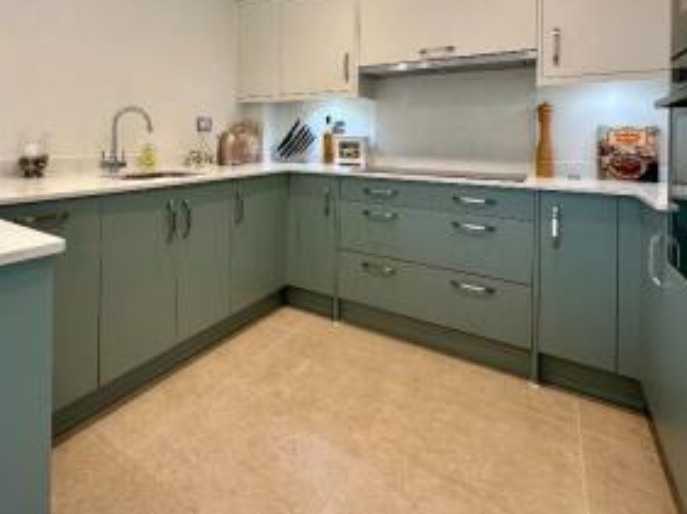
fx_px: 416
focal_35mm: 21
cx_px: 220
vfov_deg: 60.4
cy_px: 138
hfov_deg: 76.1
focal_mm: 2.22
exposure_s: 1/100
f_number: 2.2
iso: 160
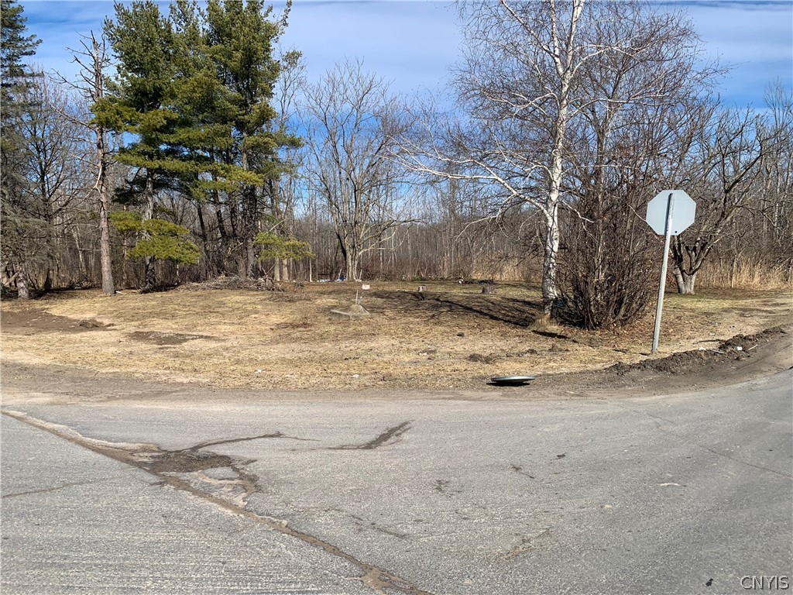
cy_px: 298
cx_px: 396
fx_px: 596
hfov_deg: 67.3
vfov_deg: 53.1
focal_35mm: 26
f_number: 1.8
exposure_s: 1/2545
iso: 25
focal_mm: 4.25
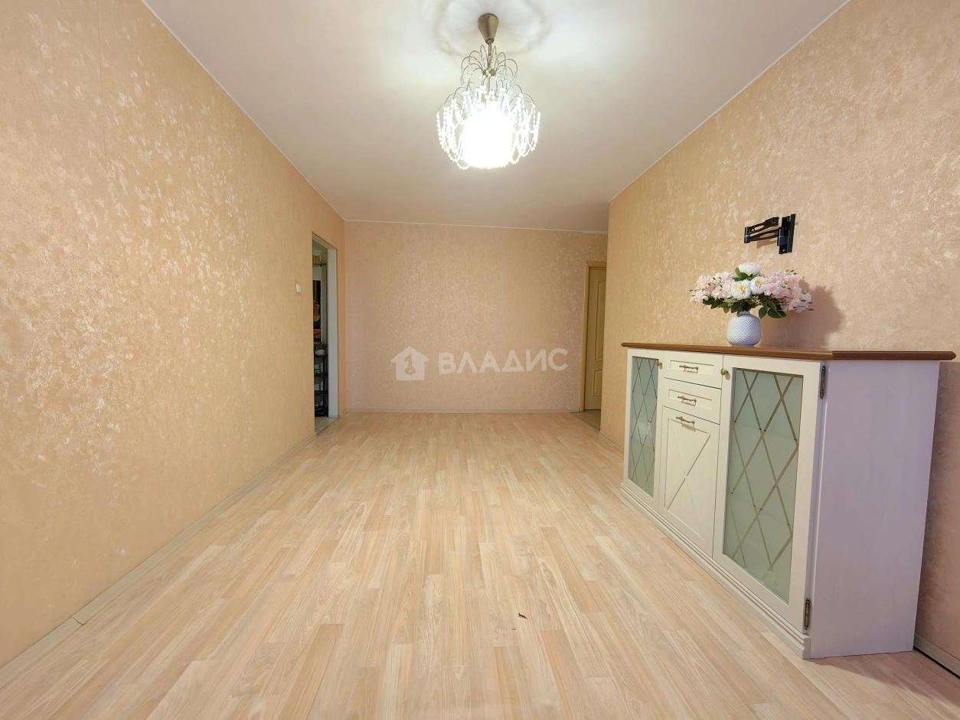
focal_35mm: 13
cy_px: 360
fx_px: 361
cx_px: 480
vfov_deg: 89.9
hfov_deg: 106.2
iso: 250
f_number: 2.2
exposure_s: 1/25
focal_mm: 1.95
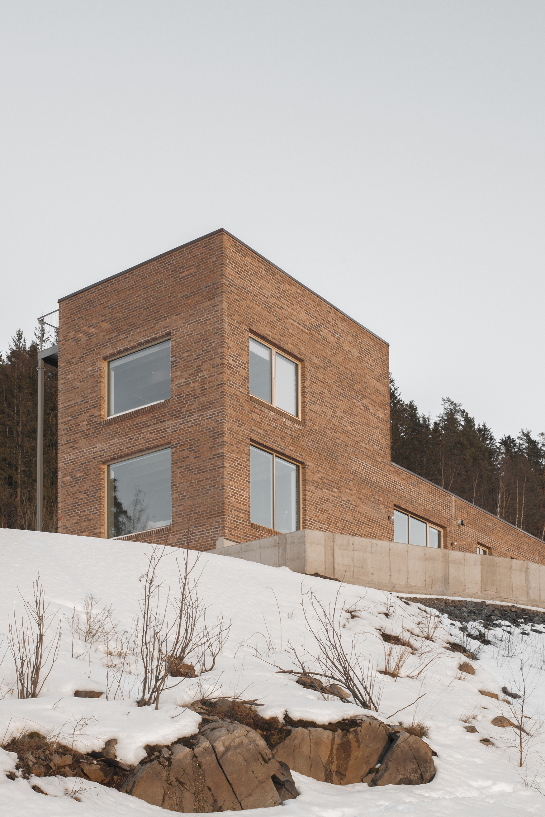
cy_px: 384
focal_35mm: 40
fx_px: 908
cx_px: 255
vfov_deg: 48.4
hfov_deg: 33.4
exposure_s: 1/30
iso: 100
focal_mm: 35
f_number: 11
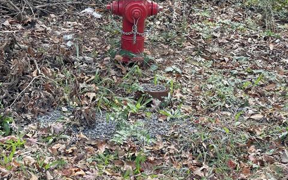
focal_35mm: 74
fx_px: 581
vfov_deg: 17.4
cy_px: 28
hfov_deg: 27.9
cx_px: 144
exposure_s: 1/99
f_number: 2
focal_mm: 6
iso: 25
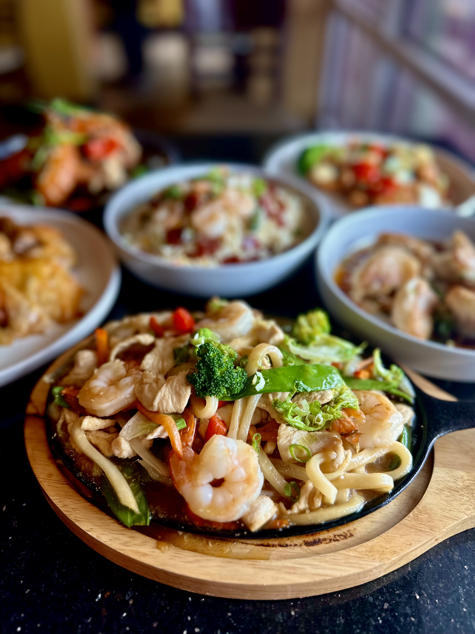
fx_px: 439
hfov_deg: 56.8
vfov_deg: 71.6
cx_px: 238
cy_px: 317
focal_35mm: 24
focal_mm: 6.86
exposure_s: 1/120
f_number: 1.78
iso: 125
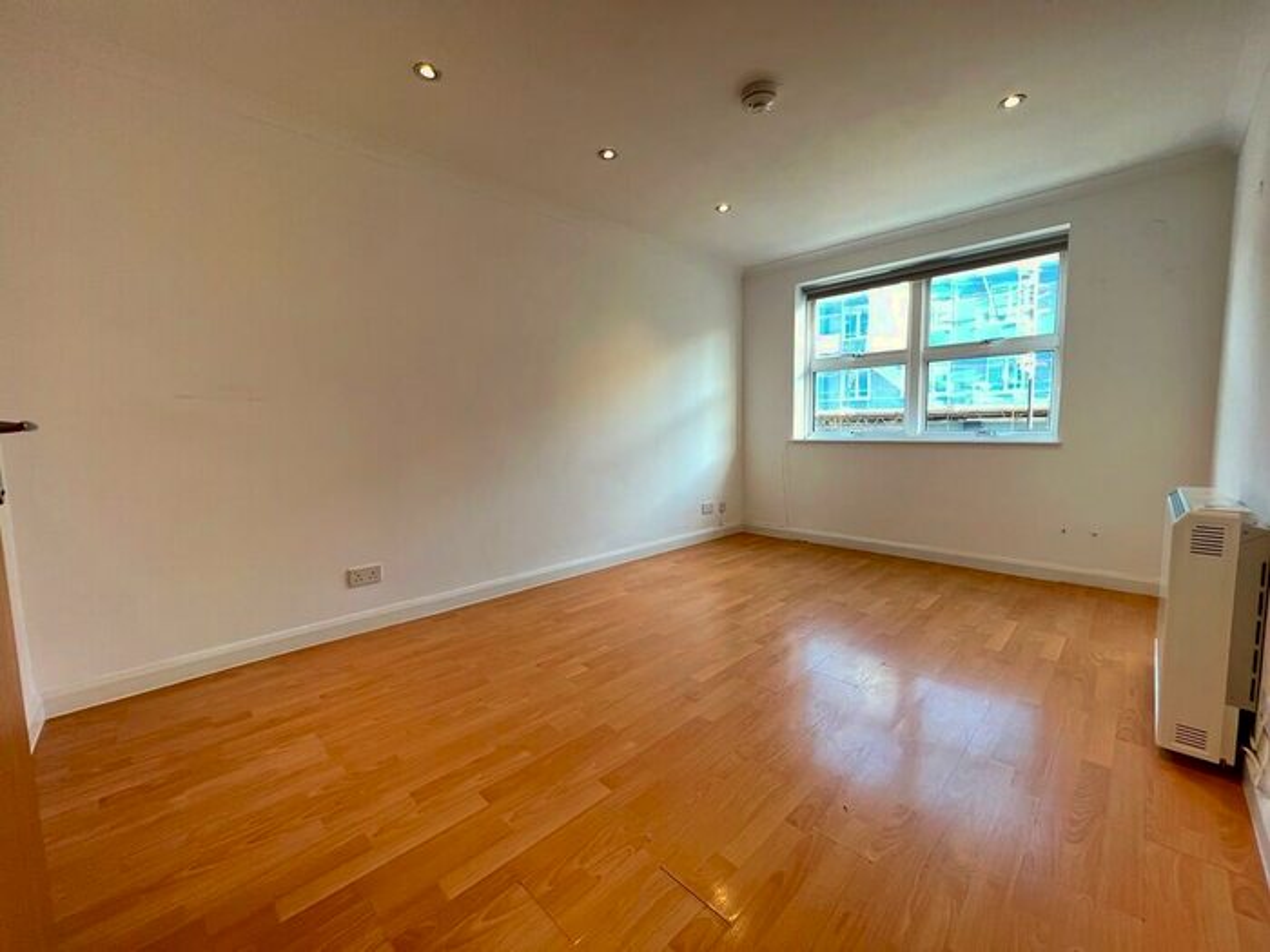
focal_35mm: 13
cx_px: 635
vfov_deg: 89.9
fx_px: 477
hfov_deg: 106.2
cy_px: 476
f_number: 1.8
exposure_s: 1/50
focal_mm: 1.57
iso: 200
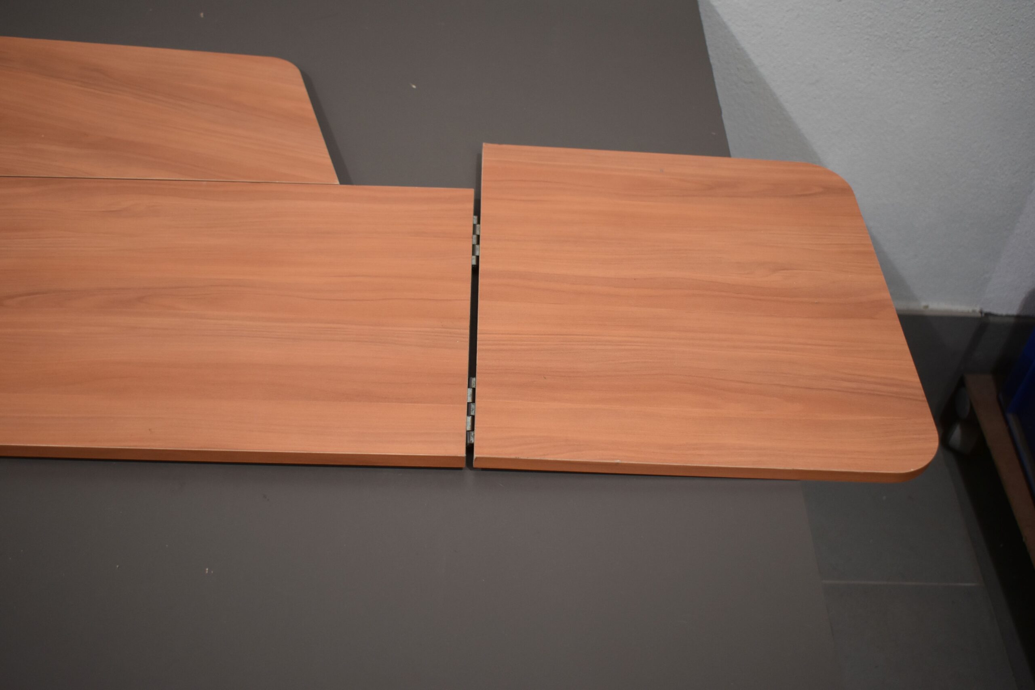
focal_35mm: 38
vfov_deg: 35.5
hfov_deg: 51.3
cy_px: 345
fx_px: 1078
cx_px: 518
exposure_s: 1/250
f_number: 4
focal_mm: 25
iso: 720
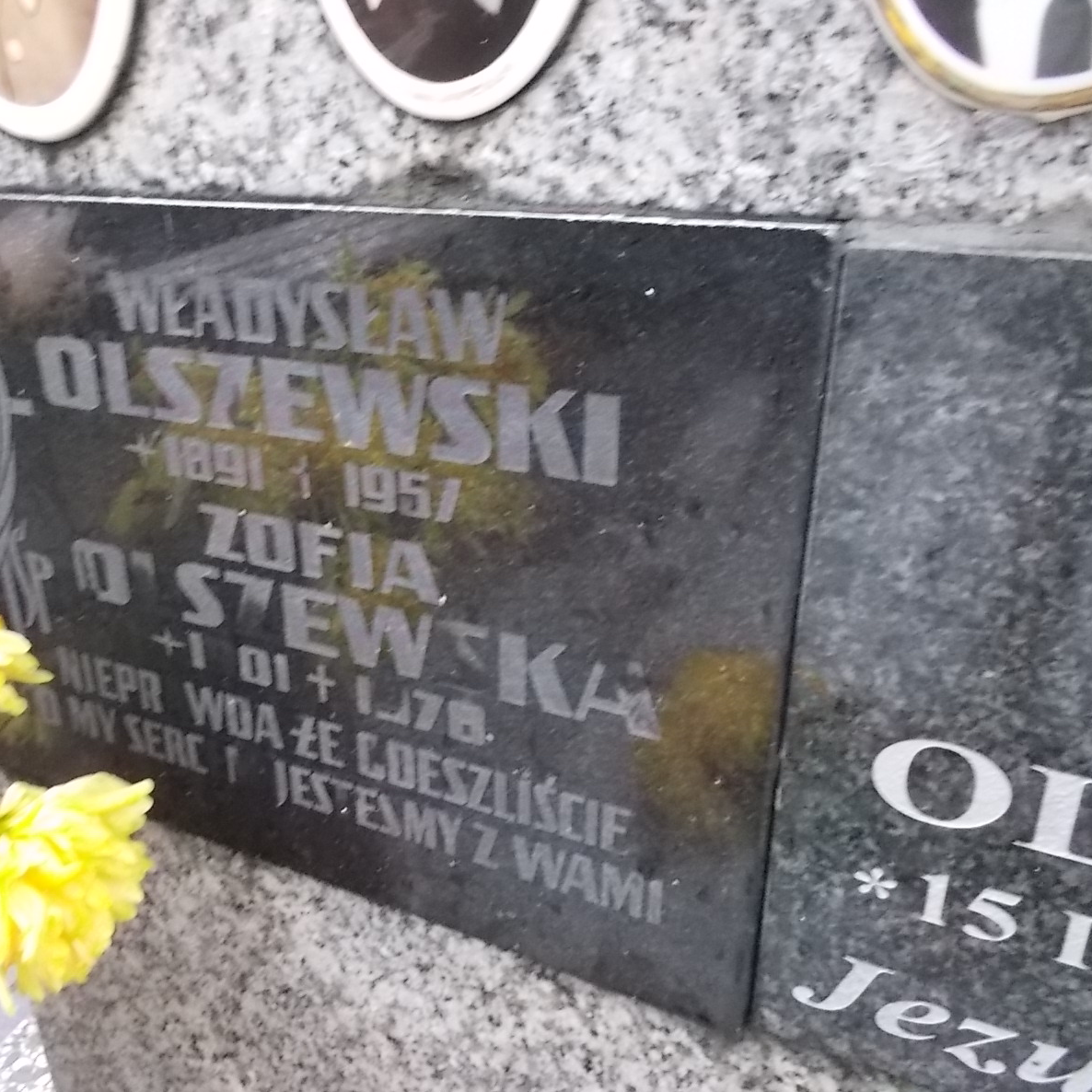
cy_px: 544
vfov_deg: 52.5
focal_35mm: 31
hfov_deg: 52.1
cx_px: 424
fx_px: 1106
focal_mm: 4.6
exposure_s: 1/20
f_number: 3.2
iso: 400
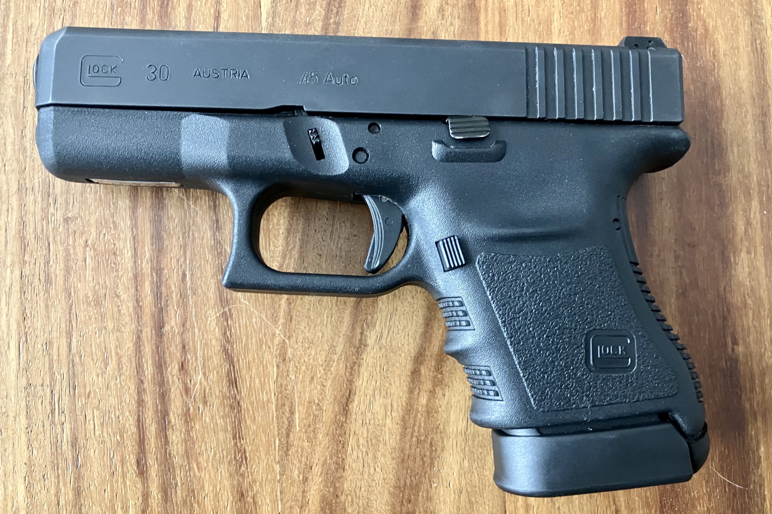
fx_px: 643
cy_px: 263
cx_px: 387
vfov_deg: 43.6
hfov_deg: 61.9
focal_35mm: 30
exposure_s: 1/40
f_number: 1.8
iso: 400
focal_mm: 3.99
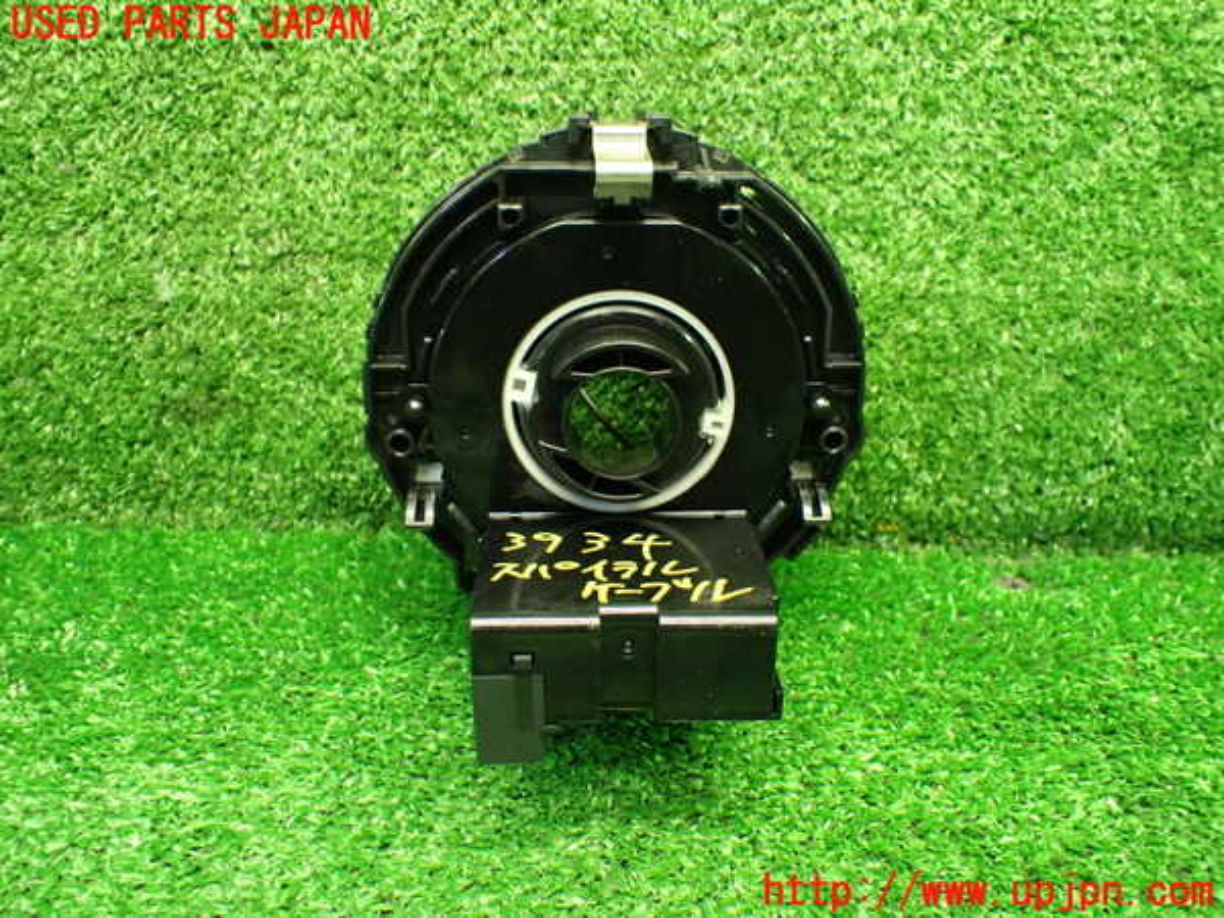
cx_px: 612
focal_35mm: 30
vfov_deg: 46.8
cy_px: 459
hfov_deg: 60.0
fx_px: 1061
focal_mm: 5.4
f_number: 2.3
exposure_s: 1/50
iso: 800
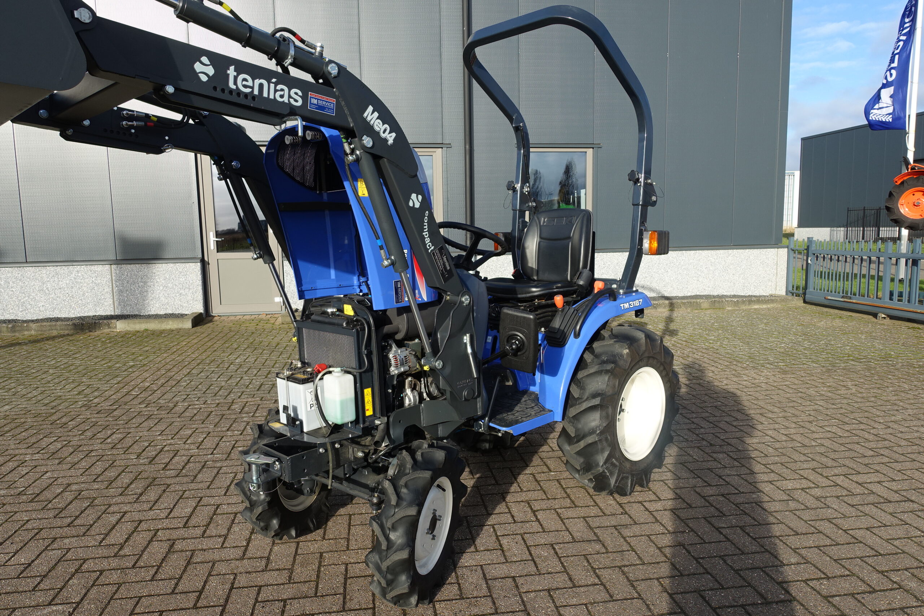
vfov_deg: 53.1
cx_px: 462
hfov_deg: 73.7
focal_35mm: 24
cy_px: 308
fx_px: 616
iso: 125
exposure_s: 1/320
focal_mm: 8.8
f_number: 5.6
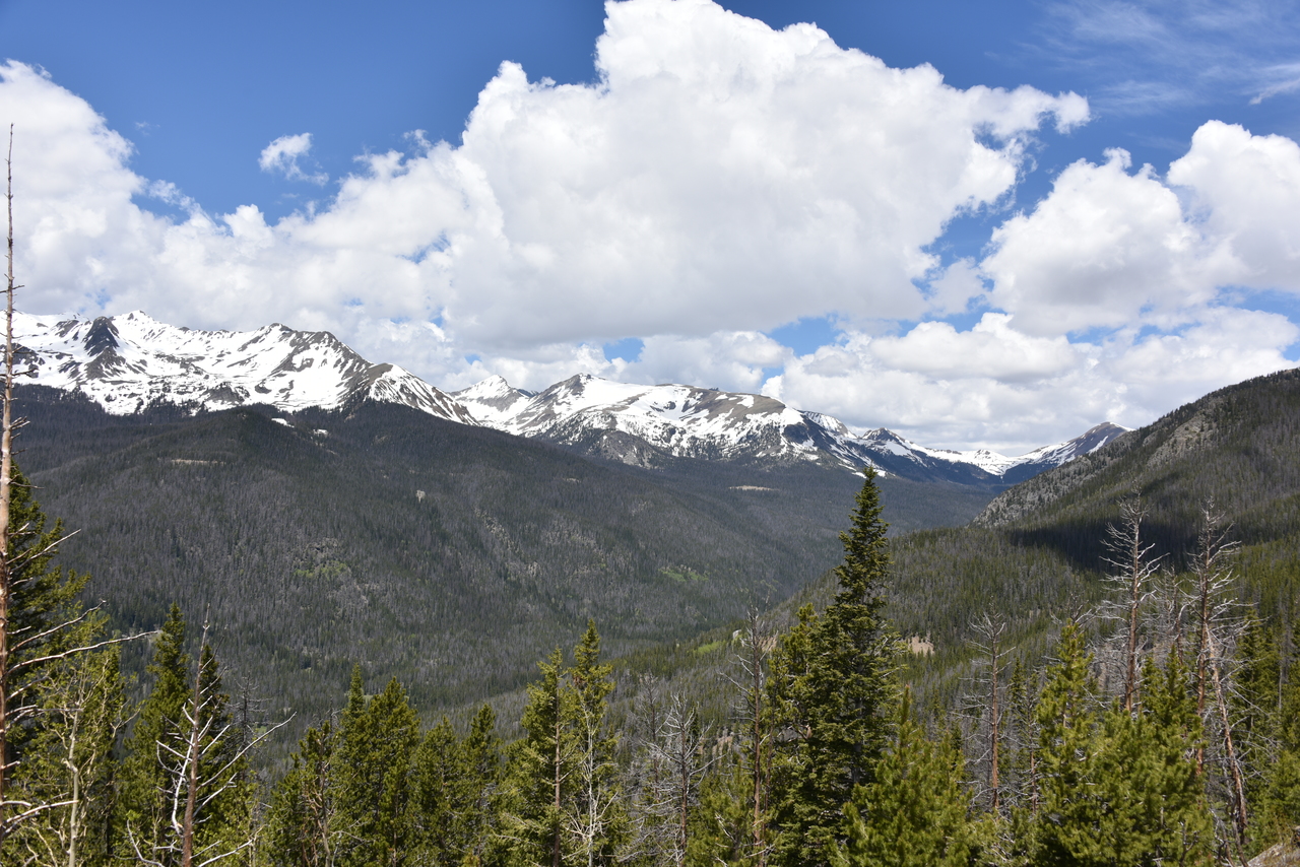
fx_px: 1156
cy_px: 434
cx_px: 650
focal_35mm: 32
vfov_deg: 41.1
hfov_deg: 58.7
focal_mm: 32
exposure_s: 1/320
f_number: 9
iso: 100
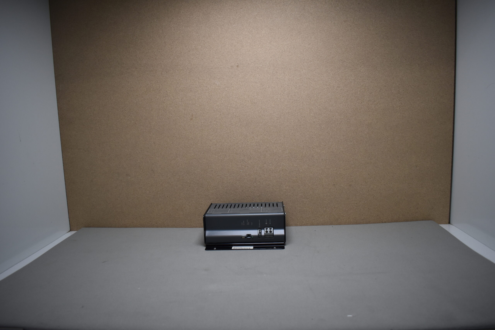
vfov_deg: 47.9
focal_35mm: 27
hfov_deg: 67.4
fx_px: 371
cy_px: 165
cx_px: 248
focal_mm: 18
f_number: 4
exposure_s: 1/250
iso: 400
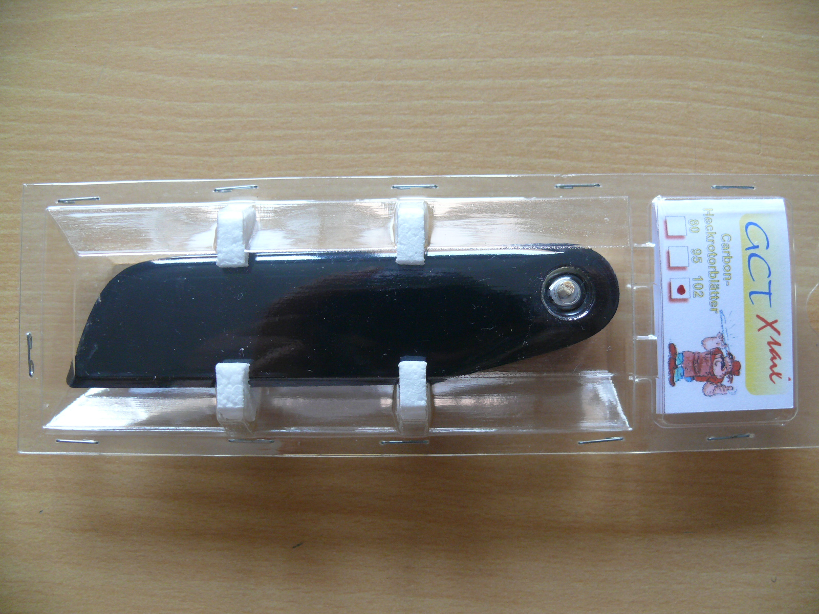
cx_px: 410
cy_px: 307
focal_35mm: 35
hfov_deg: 52.6
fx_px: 828
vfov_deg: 40.7
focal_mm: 7.4
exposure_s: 1/30
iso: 160
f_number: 2.8
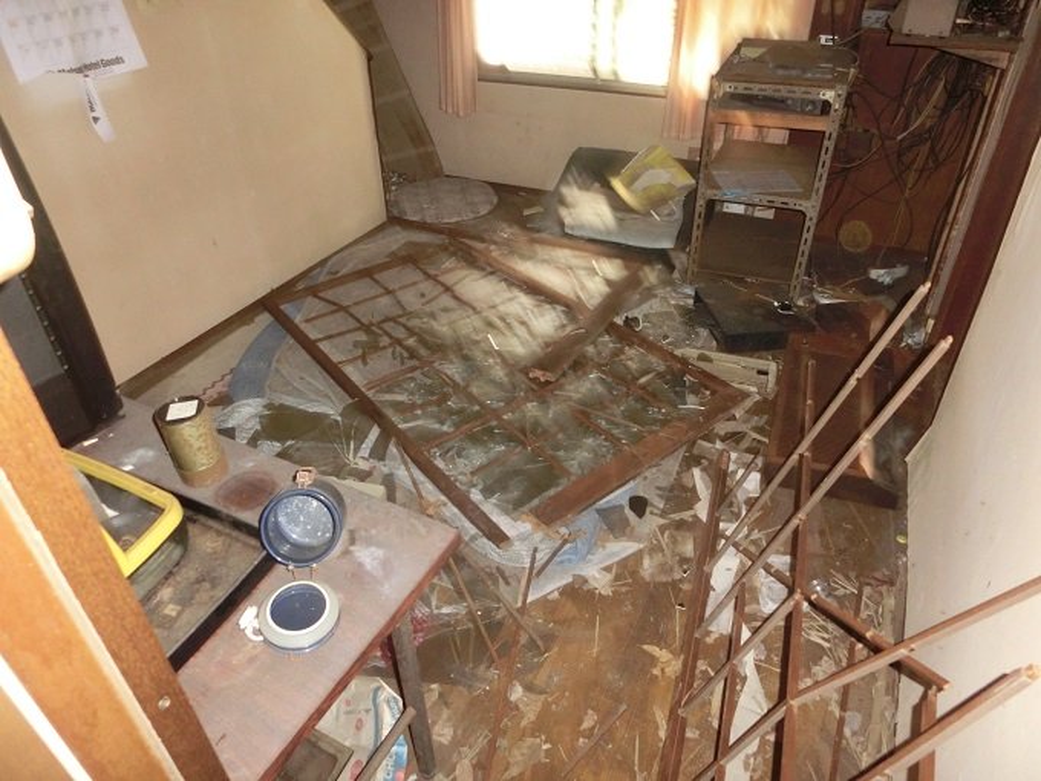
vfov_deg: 56.8
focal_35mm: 24
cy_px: 390
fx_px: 722
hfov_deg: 71.6
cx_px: 520
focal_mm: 4.24
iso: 400
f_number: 3
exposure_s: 1/8
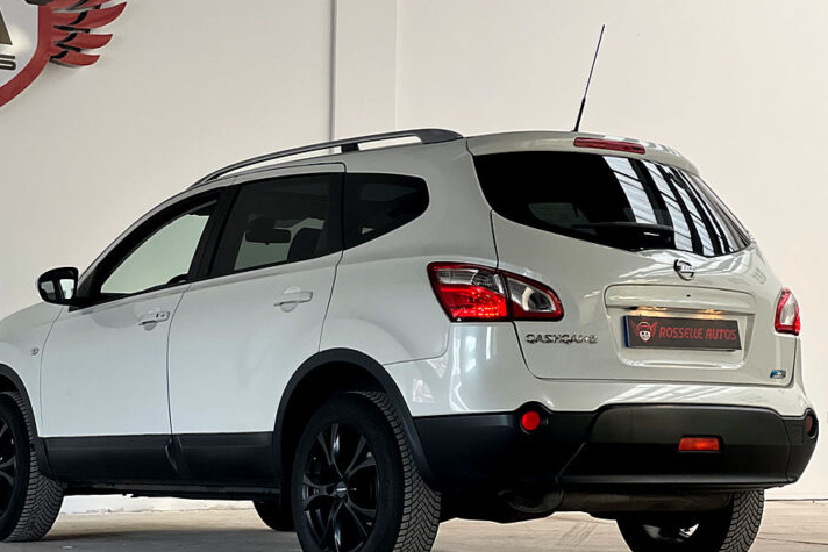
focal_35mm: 90
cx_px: 376
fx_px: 2070
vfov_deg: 15.2
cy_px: 234
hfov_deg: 22.6
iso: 250
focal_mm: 9
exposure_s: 1/107
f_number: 2.8
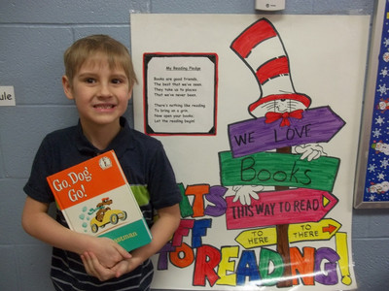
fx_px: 405
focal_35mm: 36
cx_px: 194
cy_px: 146
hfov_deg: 51.4
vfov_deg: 39.7
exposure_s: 1/25
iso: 160
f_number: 3.1
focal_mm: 6.5
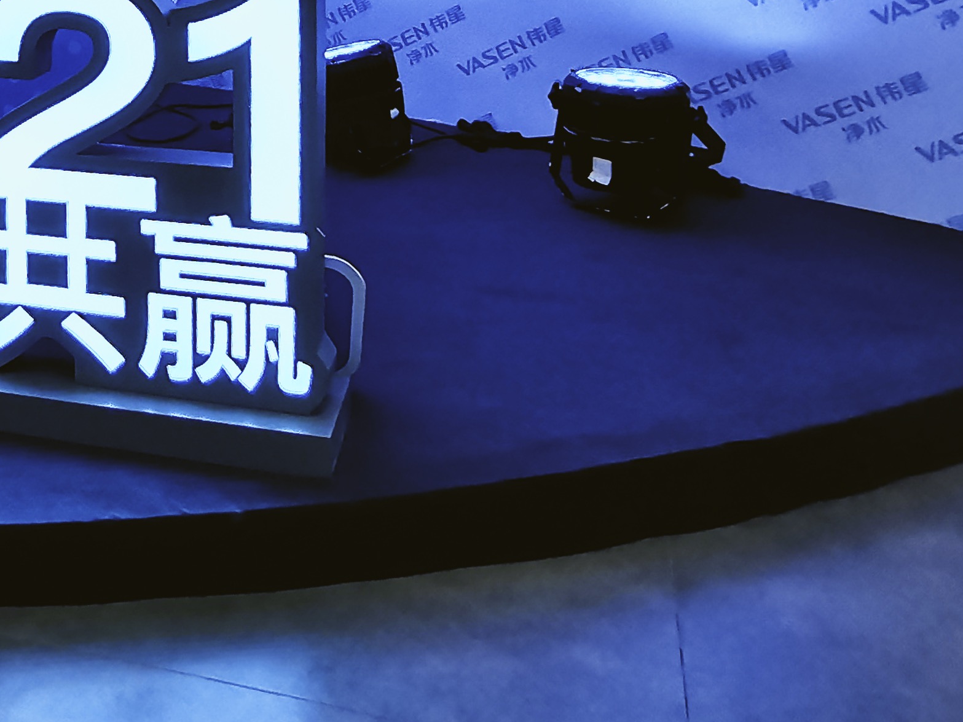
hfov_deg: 33.9
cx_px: -54
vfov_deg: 25.3
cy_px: -201
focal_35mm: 50
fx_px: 1391
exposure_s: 1/120
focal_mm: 2.26
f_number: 2.2
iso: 50
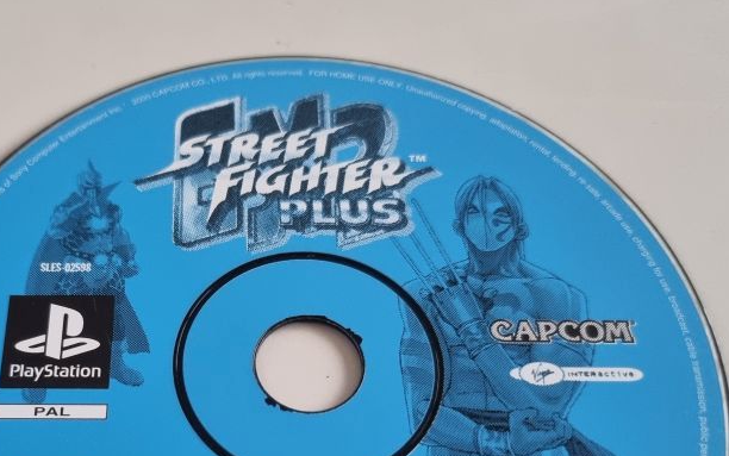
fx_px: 894
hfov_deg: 43.8
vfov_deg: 27.5
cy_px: 421
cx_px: 254
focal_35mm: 45
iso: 640
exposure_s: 1/50
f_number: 1.8
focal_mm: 5.4
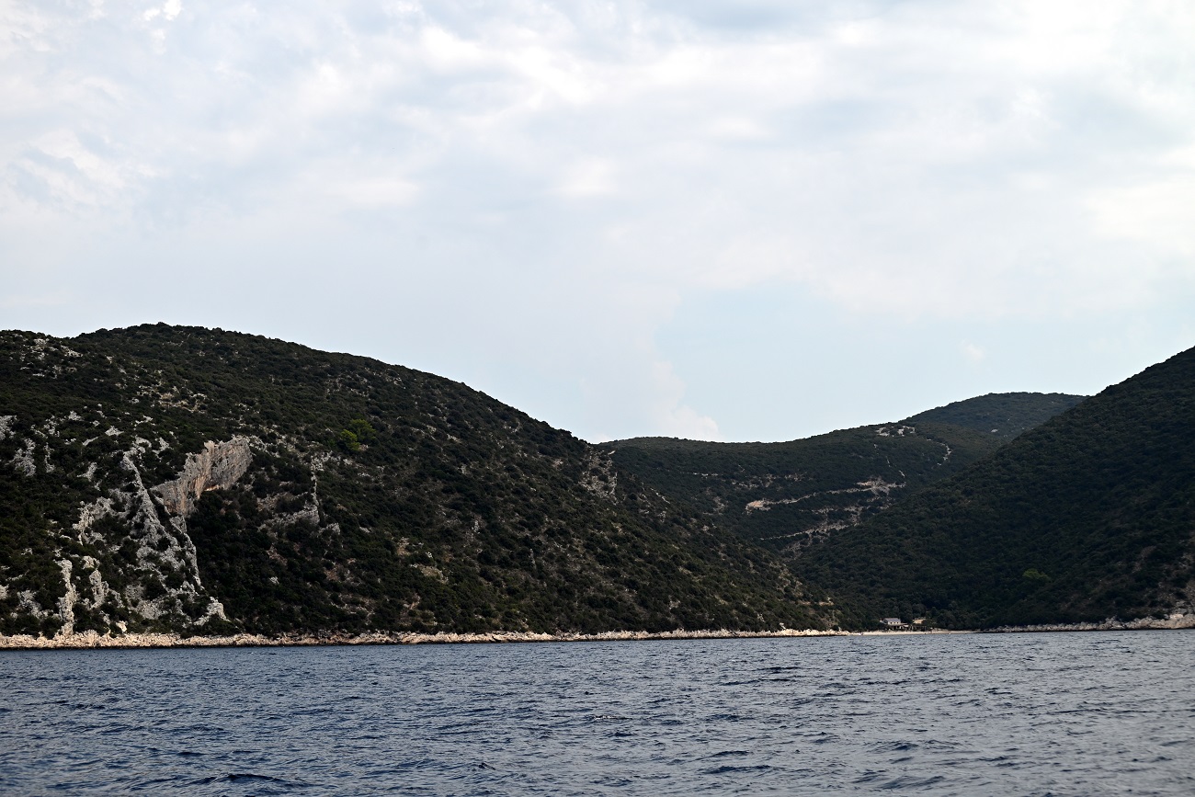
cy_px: 398
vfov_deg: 18.2
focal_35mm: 75
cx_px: 598
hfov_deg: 27.0
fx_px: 2490
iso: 100
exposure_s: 1/640
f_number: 6.3
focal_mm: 75
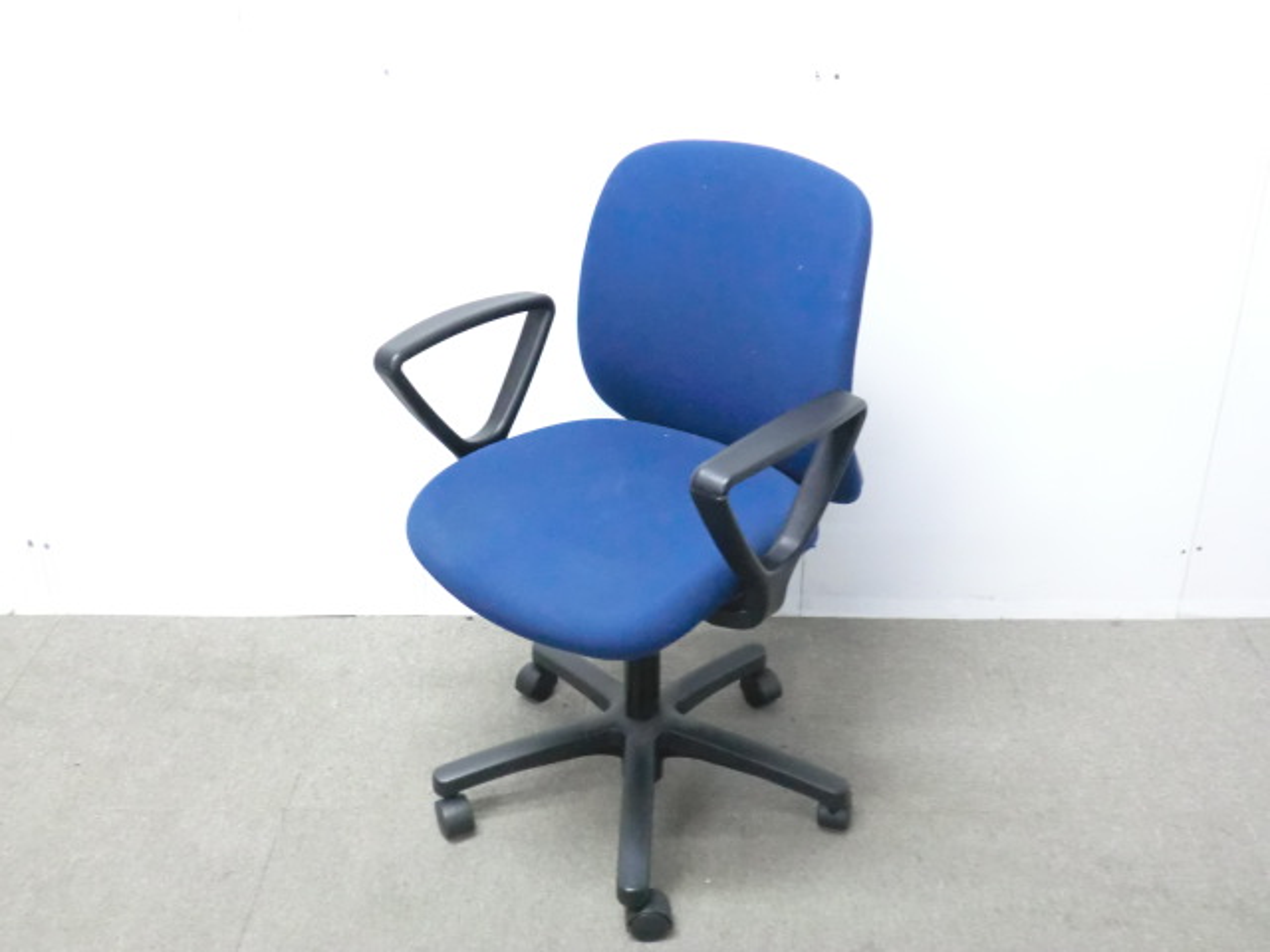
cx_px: 635
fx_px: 1394
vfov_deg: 37.7
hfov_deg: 49.0
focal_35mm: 38
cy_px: 476
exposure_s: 1/20
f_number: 3.9
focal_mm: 6.9
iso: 800
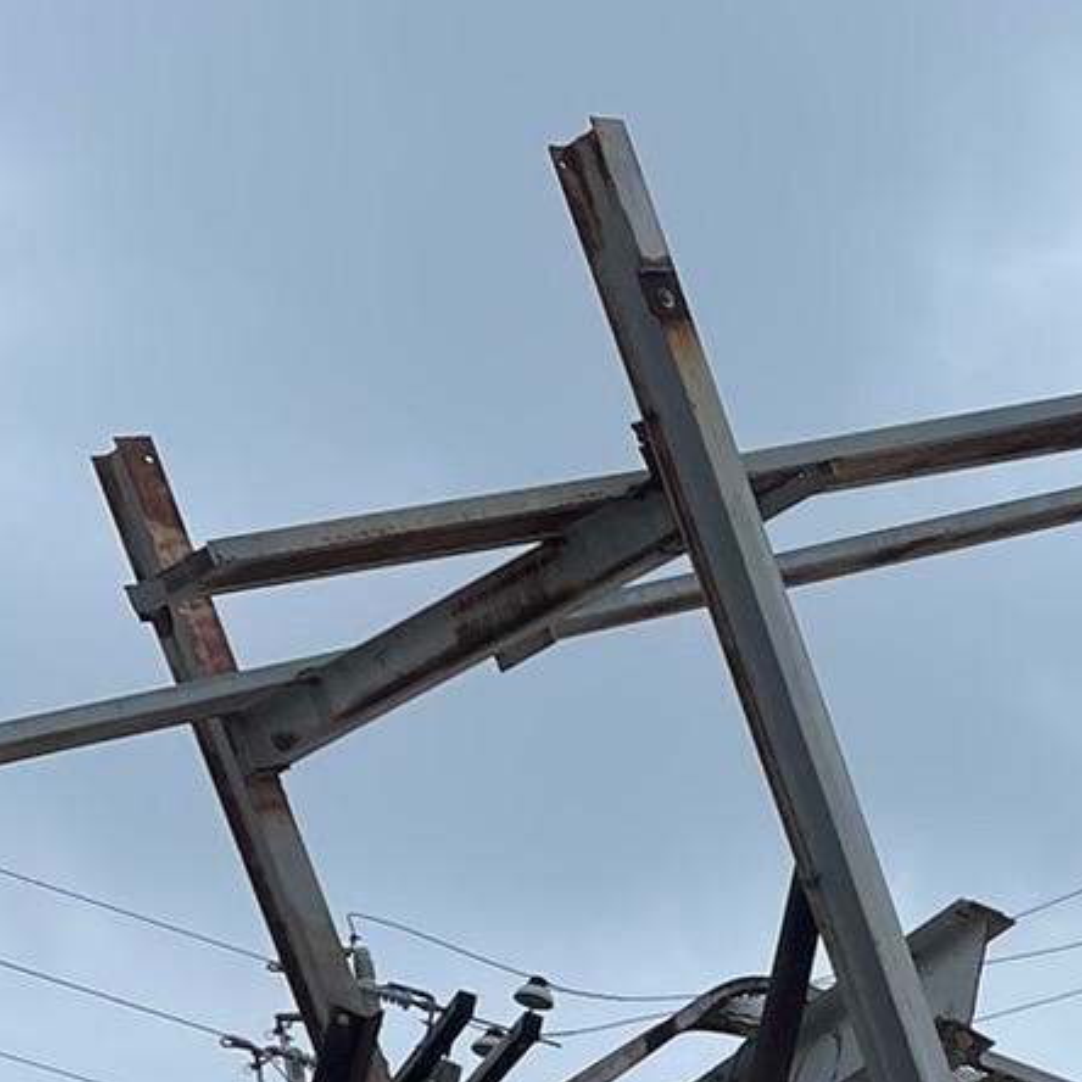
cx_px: 1538
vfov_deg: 15.5
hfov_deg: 15.4
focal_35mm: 106
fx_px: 3749
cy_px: 1477
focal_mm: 4.2
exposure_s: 1/2304
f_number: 1.6
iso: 32
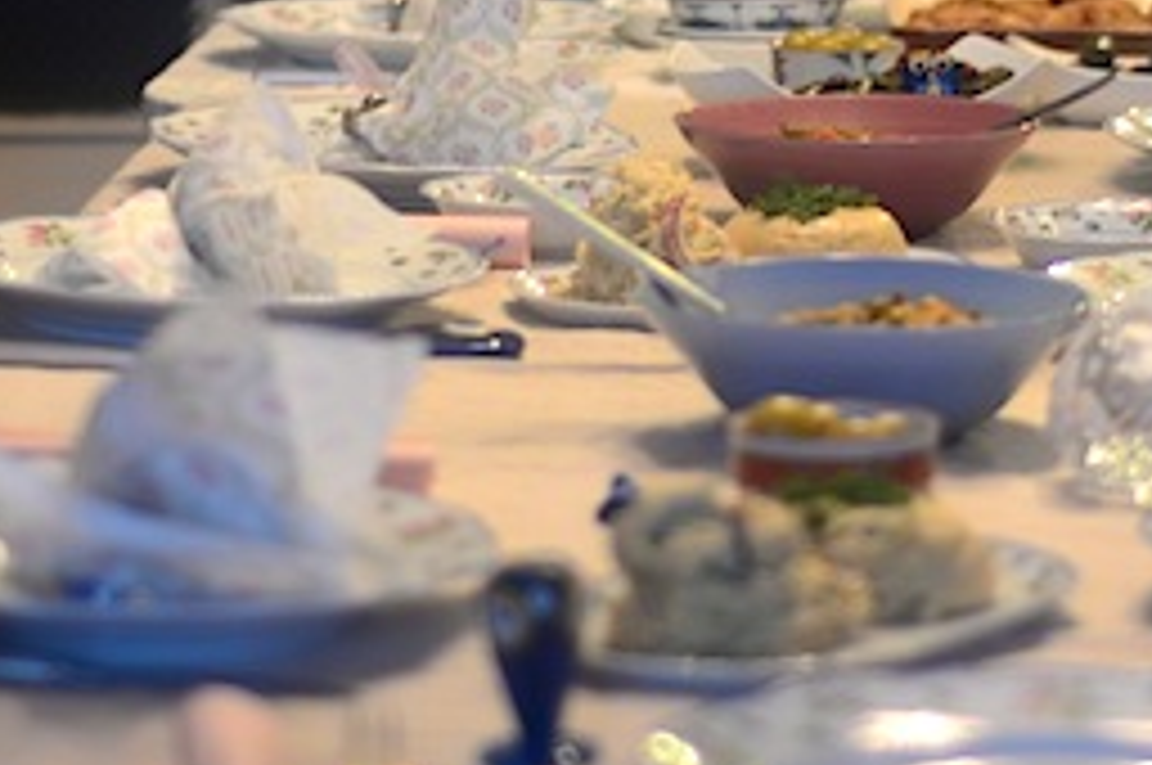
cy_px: 166
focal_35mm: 176
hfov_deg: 11.7
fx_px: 5625
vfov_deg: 7.8
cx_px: 846
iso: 400
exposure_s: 1/50
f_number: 1.8
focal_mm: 50
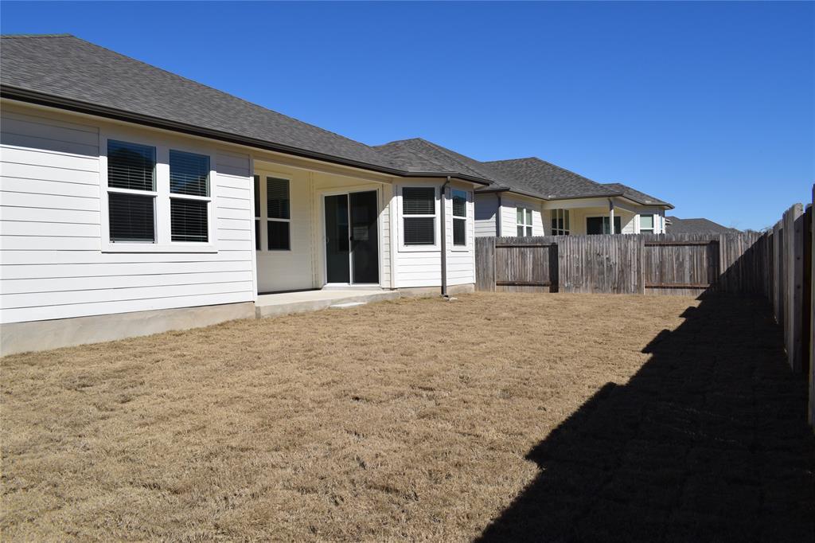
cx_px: 408
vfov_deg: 47.9
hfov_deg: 67.4
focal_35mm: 27
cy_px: 272
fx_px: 611
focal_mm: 18
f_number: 11
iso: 200
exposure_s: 1/500
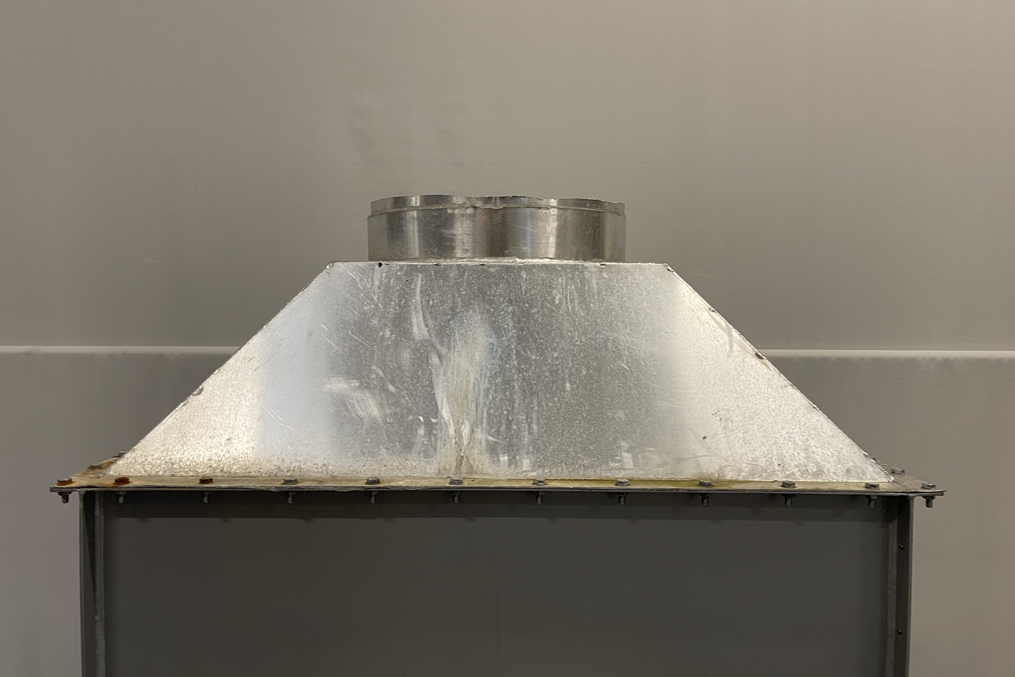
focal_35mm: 28
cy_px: 311
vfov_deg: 46.4
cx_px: 497
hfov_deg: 65.5
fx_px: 789
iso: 125
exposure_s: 1/50
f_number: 1.6
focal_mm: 5.1
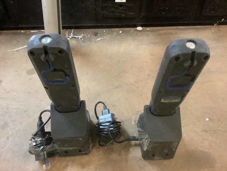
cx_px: 114
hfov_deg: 58.4
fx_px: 203
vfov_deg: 45.4
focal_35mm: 31
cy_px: 86
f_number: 2.4
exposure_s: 1/25
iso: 500
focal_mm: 3.3
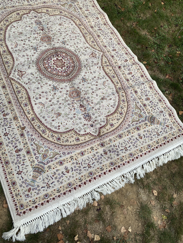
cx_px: 92
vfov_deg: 67.3
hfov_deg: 53.1
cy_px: 122
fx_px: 183
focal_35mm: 26
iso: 50
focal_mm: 4.25
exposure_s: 1/121
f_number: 1.8
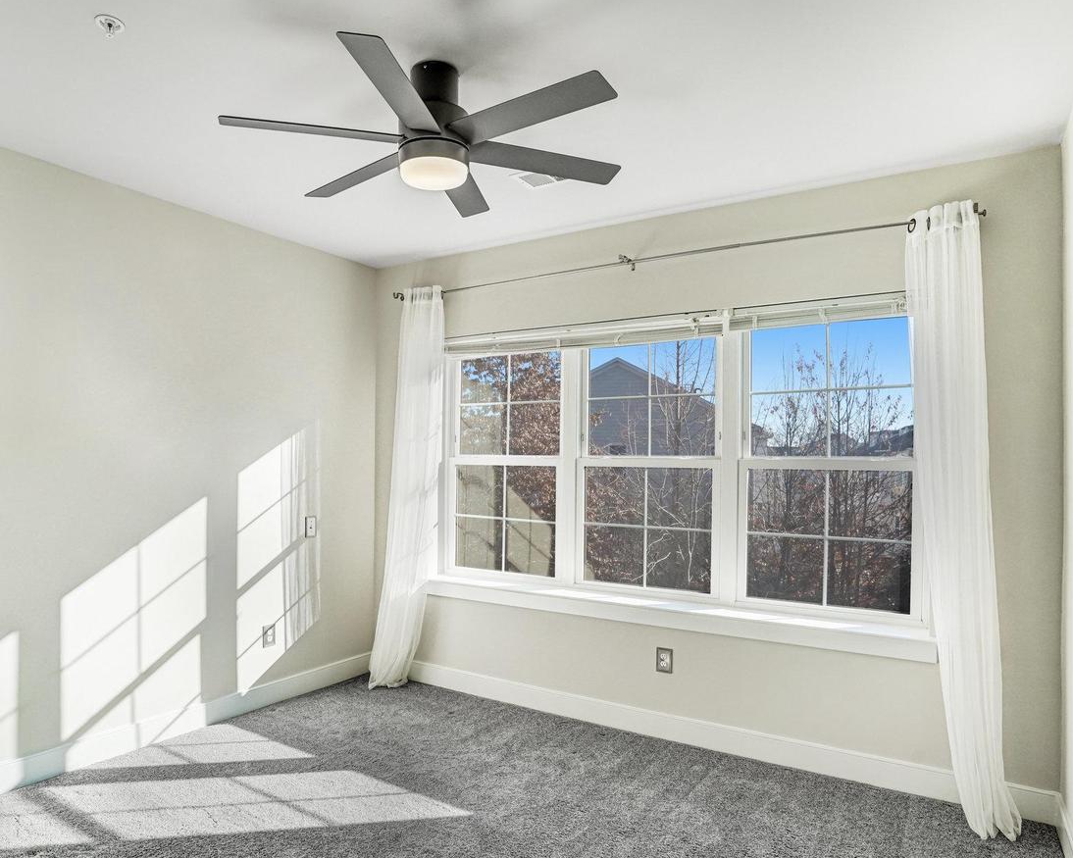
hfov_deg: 77.5
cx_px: 502
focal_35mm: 21
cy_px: 465
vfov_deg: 65.4
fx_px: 667
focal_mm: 17
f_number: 8
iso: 1250
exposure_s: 1/320
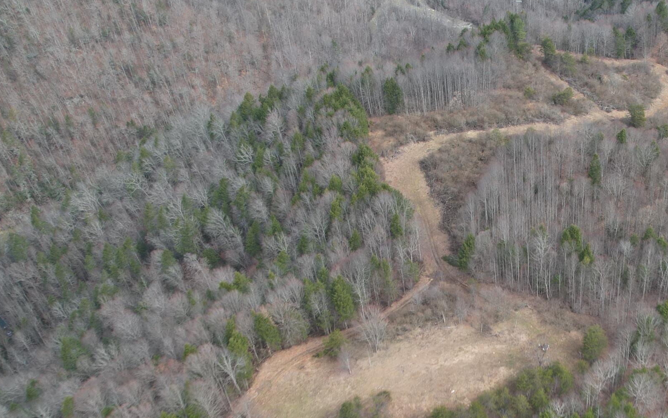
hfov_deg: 45.4
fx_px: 765
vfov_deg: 29.2
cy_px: 380
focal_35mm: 42
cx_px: 509
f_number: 2.8
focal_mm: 8.38
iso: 130
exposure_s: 1/15
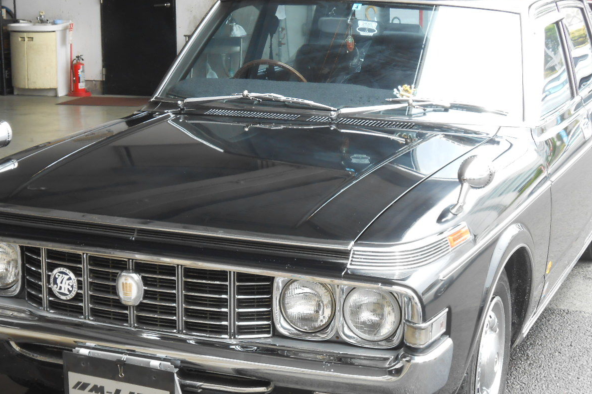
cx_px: 262
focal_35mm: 79
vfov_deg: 17.3
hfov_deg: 25.7
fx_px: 1299
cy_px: 206
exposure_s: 1/60
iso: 80
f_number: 5.2
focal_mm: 10
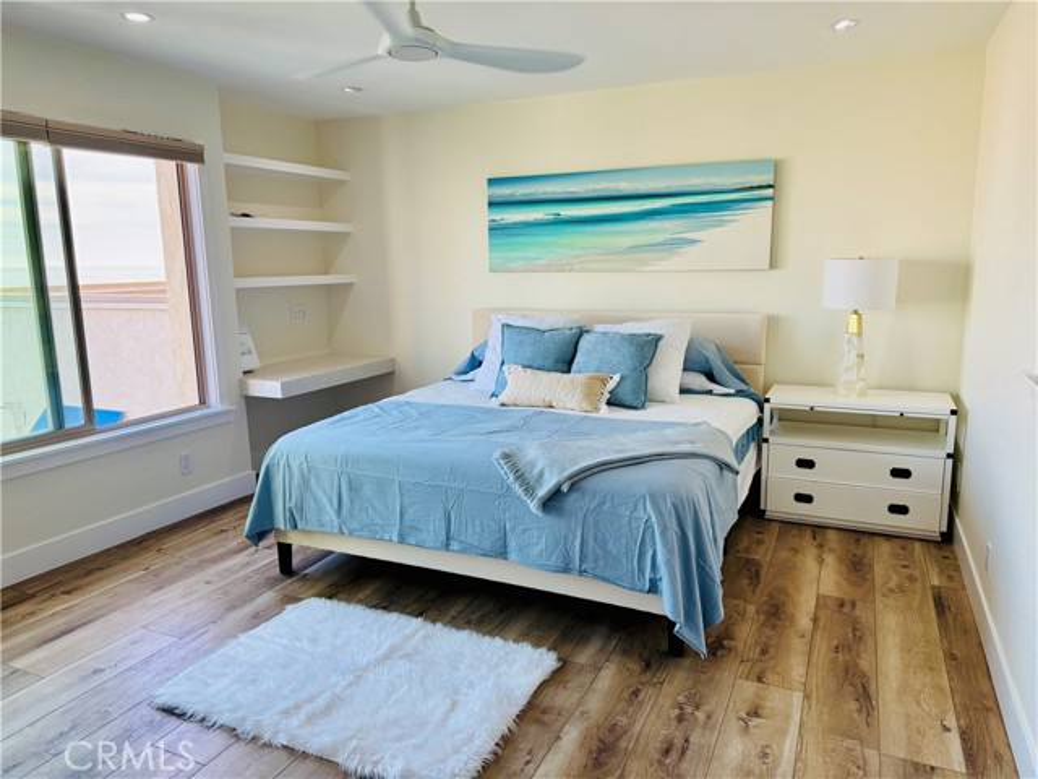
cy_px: 390
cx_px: 519
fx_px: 720
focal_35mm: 24
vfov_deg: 56.8
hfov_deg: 71.6
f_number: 1.78
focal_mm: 6.76
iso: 100
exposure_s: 1/180
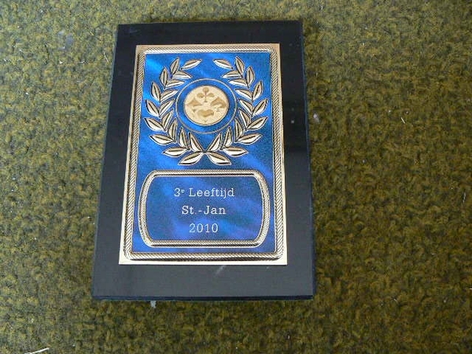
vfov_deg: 39.7
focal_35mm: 36
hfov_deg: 51.4
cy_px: 177
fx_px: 491
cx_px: 236
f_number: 2.8
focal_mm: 6
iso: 200
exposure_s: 1/15
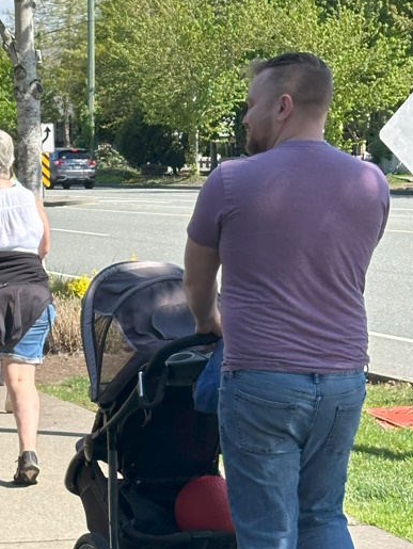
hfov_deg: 11.7
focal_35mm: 124
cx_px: -114
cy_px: 343
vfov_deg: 15.9
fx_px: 1970
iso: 64
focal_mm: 6.86
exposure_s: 1/1517
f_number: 1.78
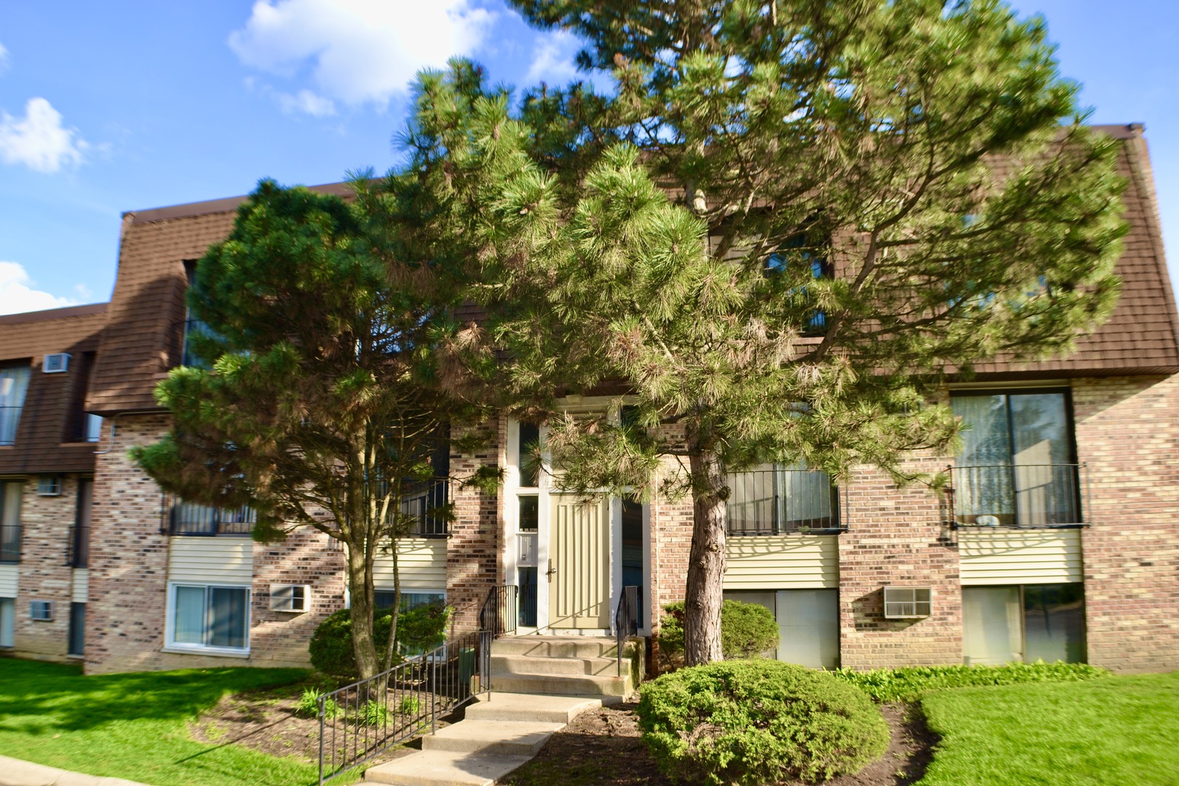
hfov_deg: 57.2
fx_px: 1081
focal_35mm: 33
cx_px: 590
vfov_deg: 40.0
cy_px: 393
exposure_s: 1/200
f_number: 5.6
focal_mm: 22
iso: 100
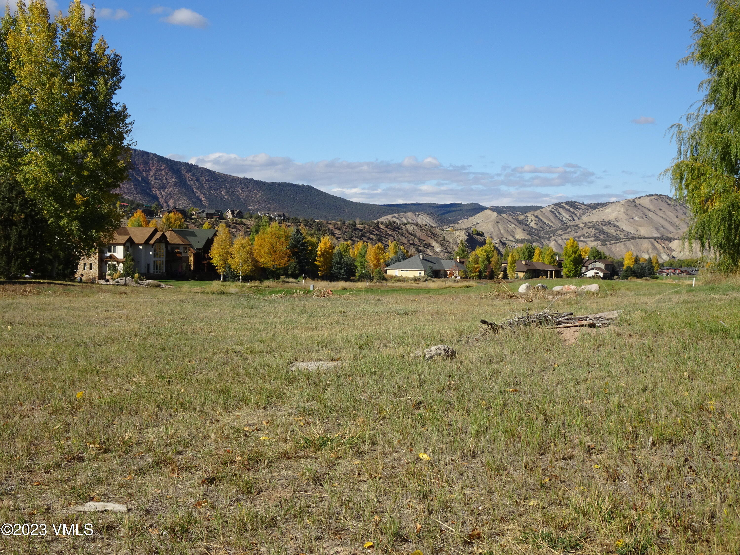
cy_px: 278
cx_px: 370
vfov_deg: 26.1
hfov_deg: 34.3
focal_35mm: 56
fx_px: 1197
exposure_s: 1/640
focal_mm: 9.52
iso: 80
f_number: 4.5
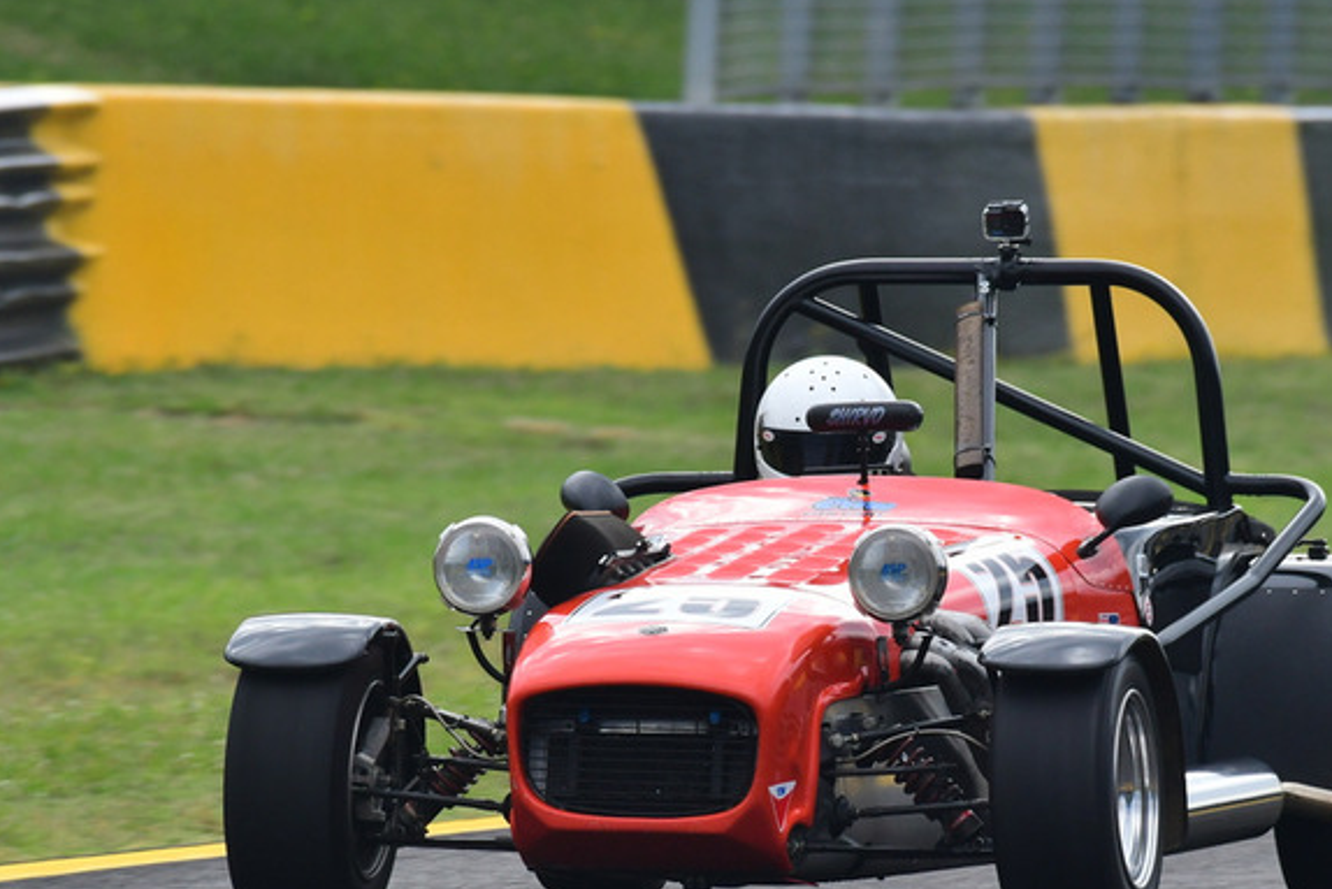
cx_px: 789
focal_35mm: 1045
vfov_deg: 1.3
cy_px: 497
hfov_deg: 2.0
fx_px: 38672
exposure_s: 1/640
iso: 1000
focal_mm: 500
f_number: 10
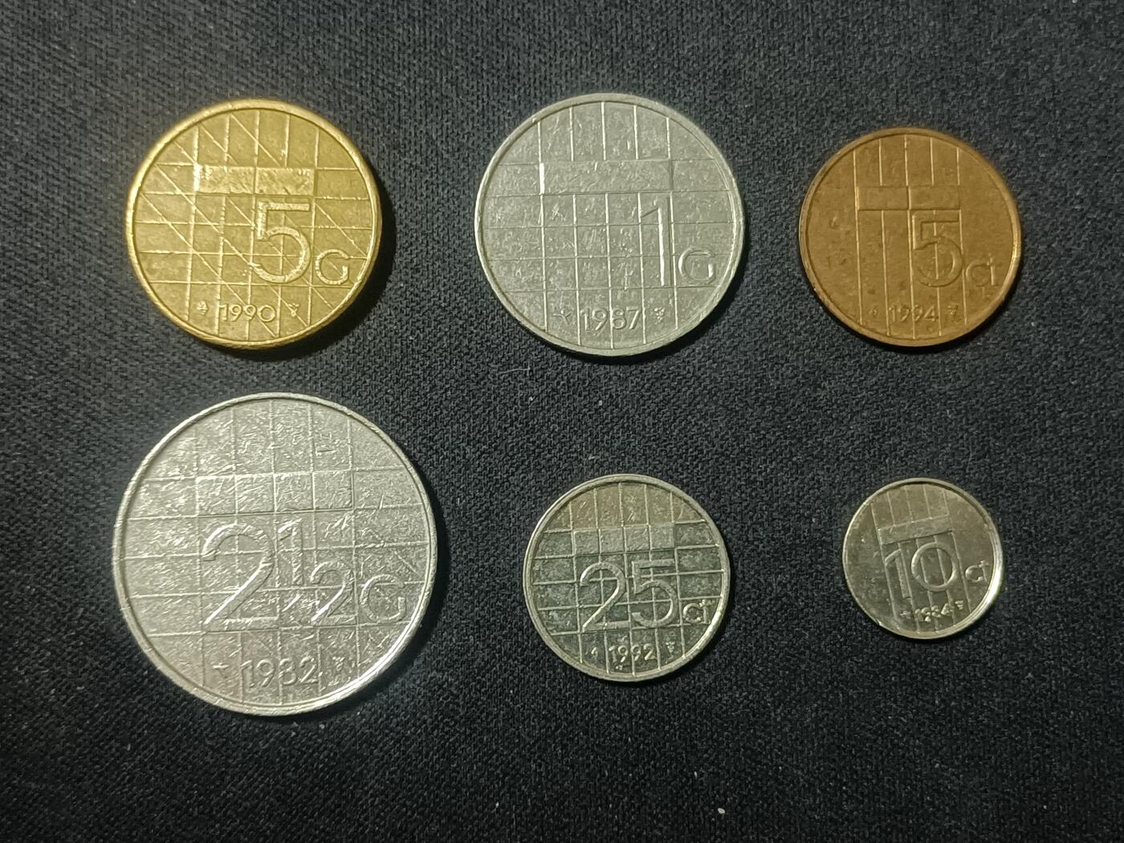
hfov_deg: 42.1
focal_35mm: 45
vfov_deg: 32.2
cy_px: 422
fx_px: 1461
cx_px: 562
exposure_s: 1/33.3
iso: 1721
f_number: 1.8
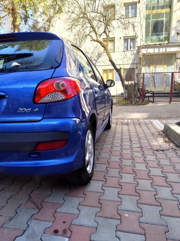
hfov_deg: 52.9
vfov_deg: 67.3
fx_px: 180
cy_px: 122
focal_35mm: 26
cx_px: 79
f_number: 1.65
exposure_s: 1/483
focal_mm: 6.19
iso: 50
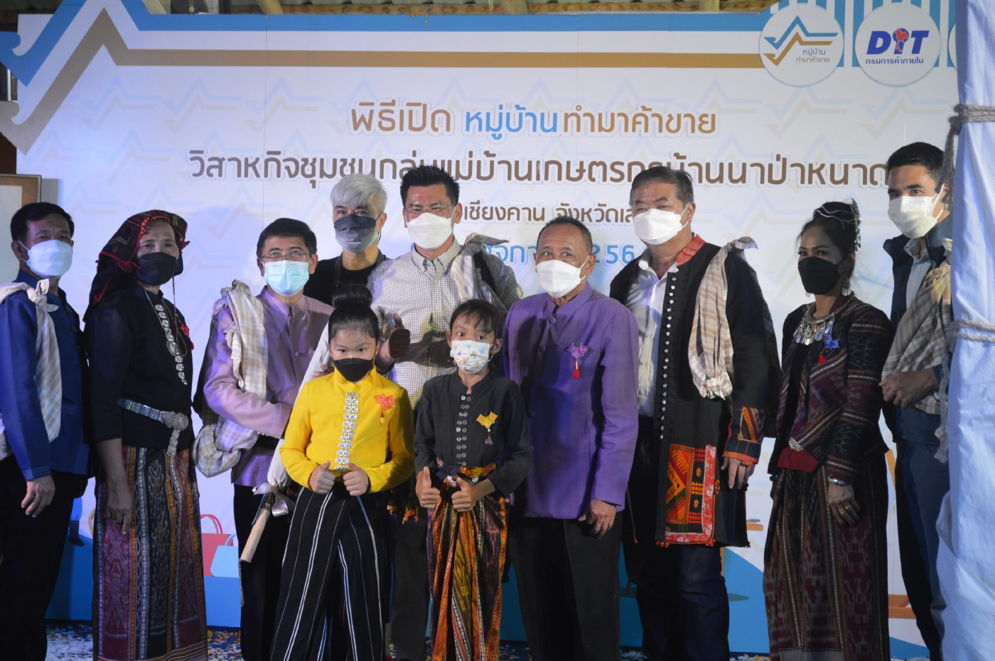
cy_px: 330
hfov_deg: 30.5
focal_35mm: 66
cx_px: 498
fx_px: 1823
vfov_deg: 20.6
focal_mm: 44
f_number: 5.3
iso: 400
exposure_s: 1/80
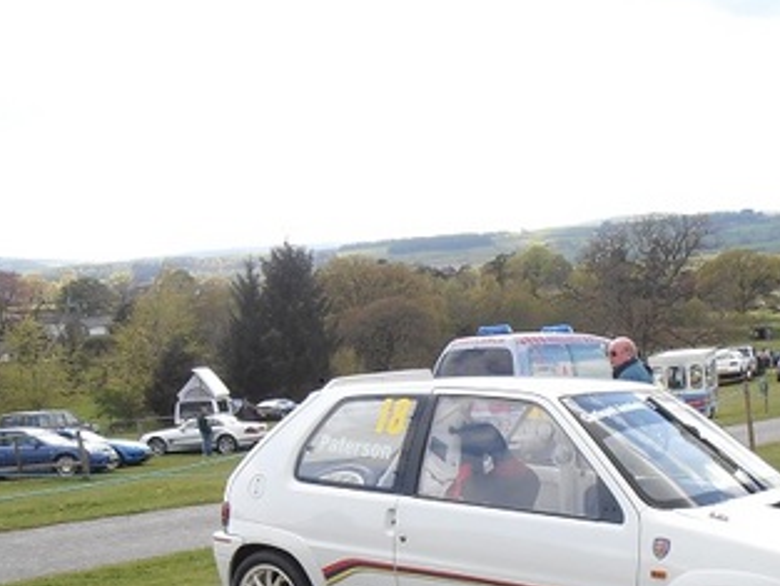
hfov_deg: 38.2
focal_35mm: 49
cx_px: 551
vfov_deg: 28.5
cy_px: 536
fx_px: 1105
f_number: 3
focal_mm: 4.2
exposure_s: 1/500
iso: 80
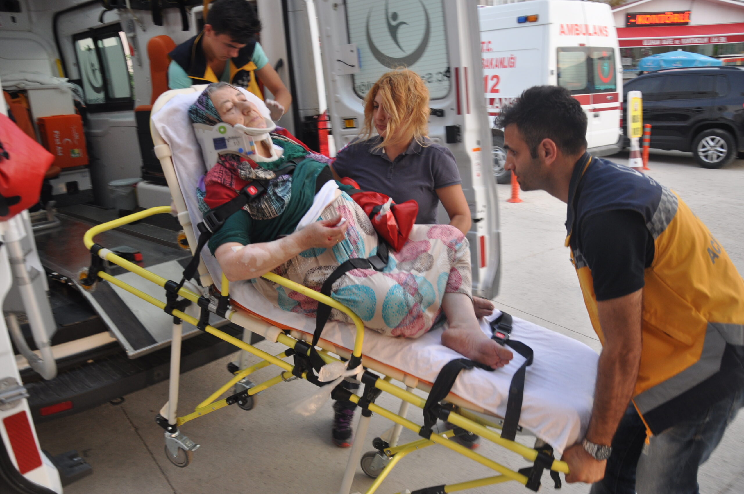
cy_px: 247
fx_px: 557
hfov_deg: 67.4
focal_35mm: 27
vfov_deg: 47.8
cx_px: 372
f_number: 4.5
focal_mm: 18
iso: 400
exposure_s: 1/80
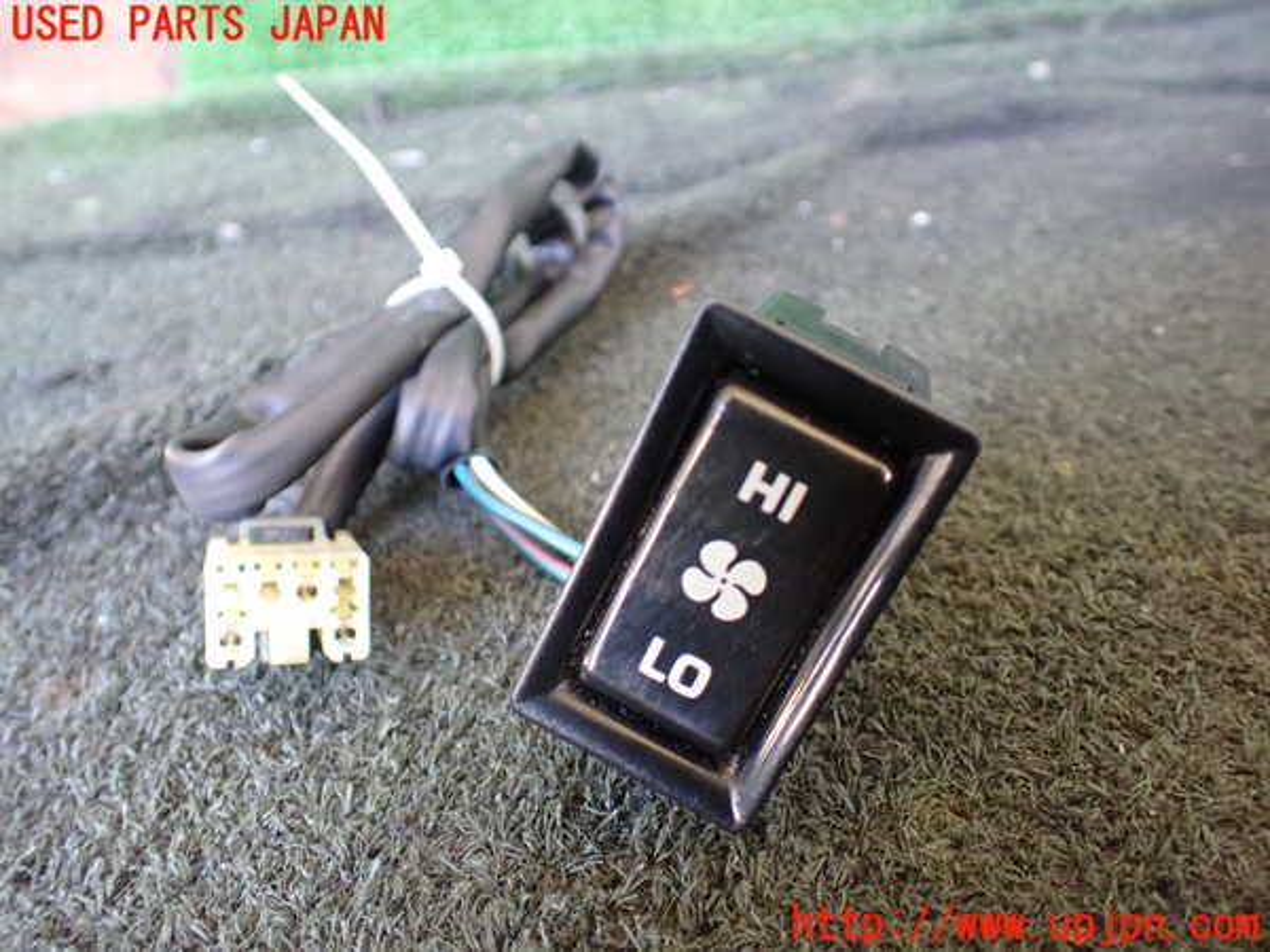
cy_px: 476
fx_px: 1101
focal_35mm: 30
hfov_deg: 60.0
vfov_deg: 46.8
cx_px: 635
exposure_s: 1/40
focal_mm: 5.4
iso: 800
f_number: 2.3
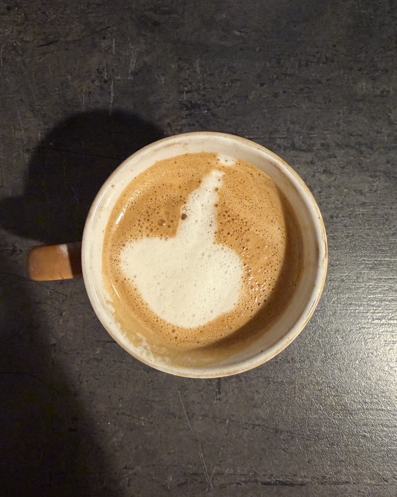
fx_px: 382
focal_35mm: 26
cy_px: 270
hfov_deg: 54.9
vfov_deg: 65.9
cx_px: 196
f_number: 2.2
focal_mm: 2.22
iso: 500
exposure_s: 1/59
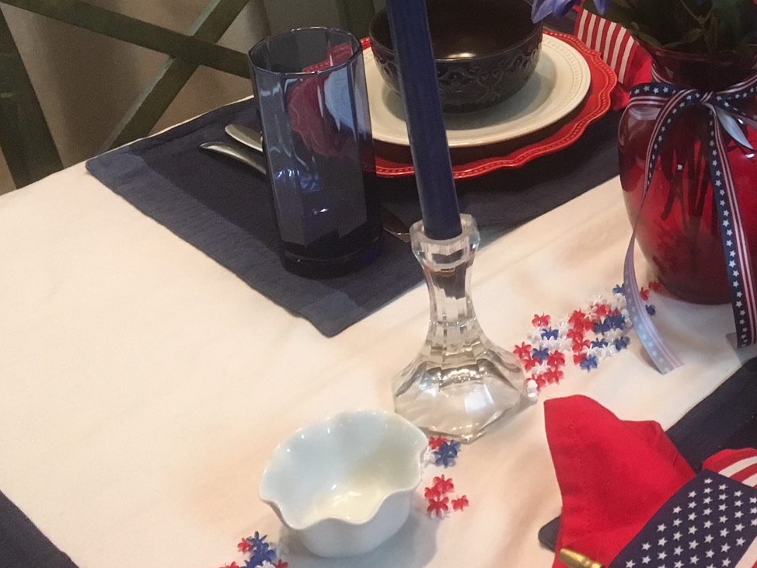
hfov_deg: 29.8
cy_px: 33
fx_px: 1312
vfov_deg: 23.6
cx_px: 769
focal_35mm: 60
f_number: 2.2
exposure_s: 1/30
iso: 160
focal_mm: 4.15
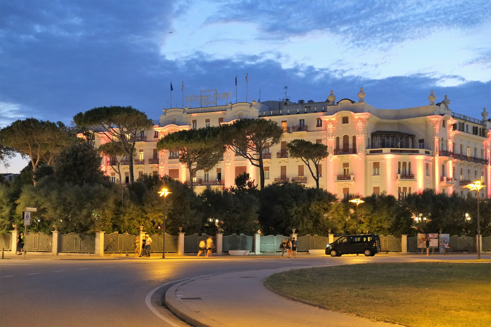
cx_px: 246
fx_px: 668
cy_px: 164
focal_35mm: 49
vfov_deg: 27.5
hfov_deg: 40.3
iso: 1600
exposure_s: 1/7.5
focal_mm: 32.9
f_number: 3.6
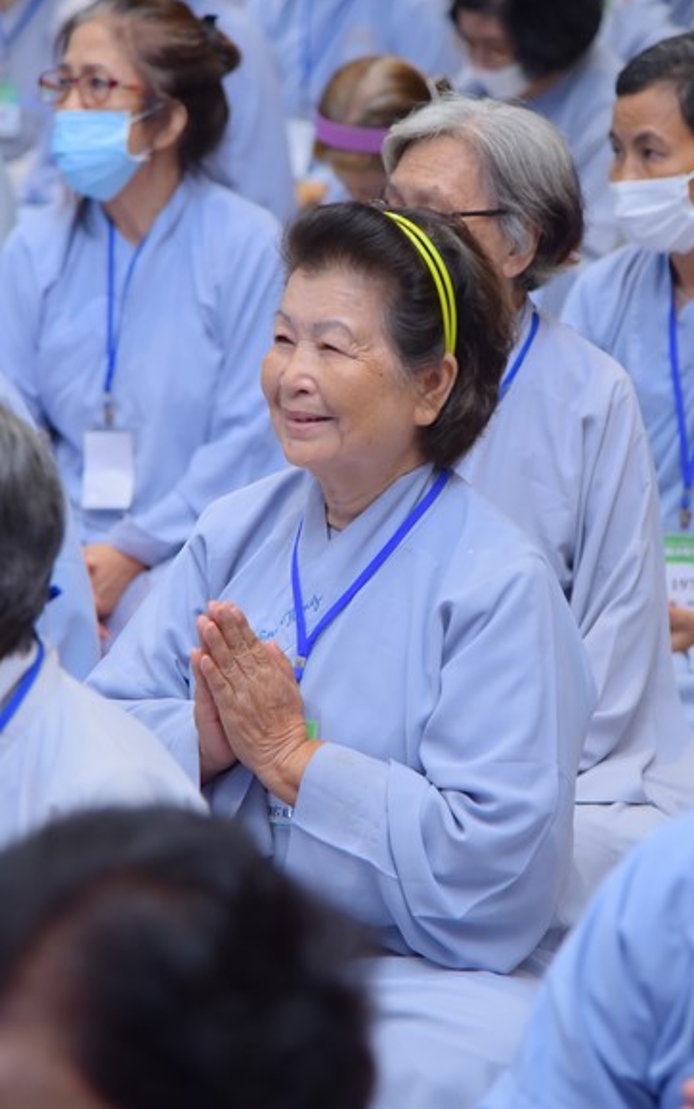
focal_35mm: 137
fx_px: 4142
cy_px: 532
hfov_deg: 9.6
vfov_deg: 15.2
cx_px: 322
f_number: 4.5
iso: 1250
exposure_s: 1/125
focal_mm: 120
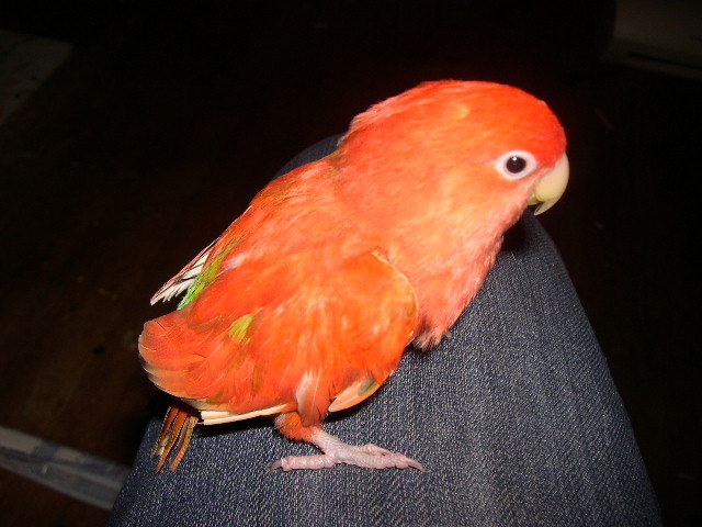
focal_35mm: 38
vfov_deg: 37.7
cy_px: 264
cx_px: 351
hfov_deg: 49.0
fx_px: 771
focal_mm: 8
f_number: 7.6
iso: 100
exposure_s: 1/60
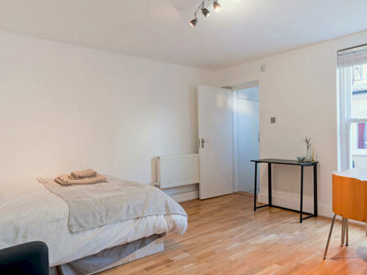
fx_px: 265
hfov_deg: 69.0
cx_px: 213
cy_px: 143
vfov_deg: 54.8
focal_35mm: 25
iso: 400
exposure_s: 1/5
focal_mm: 16
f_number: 10
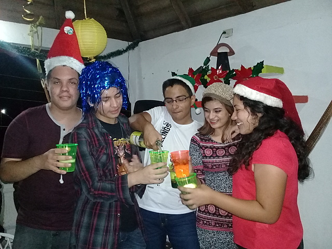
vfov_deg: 45.4
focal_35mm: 31
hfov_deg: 58.4
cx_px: 166
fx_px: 297
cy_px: 124
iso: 640
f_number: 2.2
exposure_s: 1/15
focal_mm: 3.3
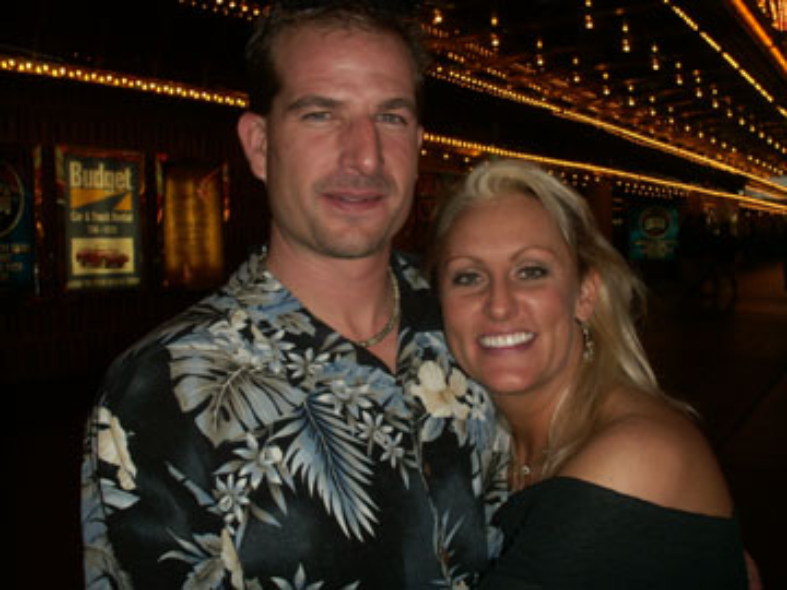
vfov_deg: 38.7
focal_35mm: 37
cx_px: 394
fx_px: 841
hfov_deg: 50.1
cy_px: 295
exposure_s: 1/40
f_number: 7.1
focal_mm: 7.7
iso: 50
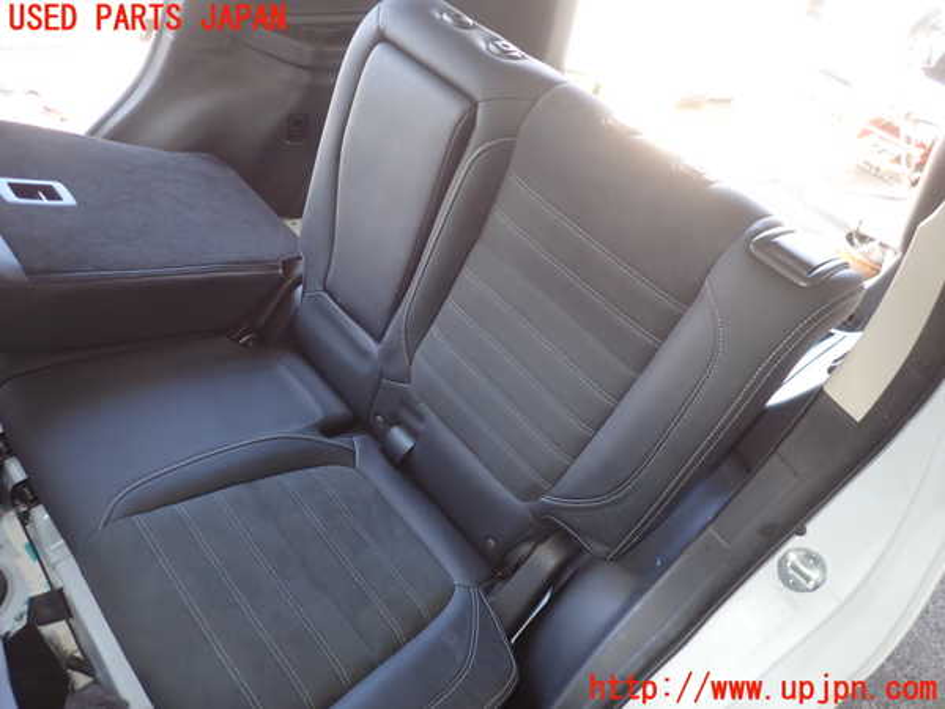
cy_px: 354
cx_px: 472
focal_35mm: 25
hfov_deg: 69.4
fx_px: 682
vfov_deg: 54.9
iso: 200
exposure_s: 1/60
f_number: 2
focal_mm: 4.5
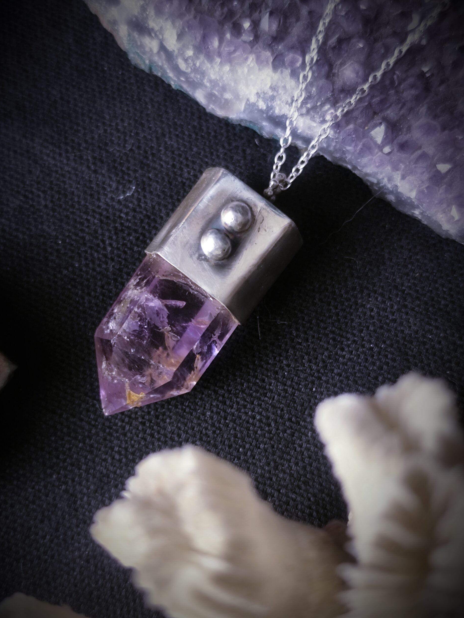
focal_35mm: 47
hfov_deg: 30.9
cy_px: 314
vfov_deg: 40.4
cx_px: 227
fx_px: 840
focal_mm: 6.19
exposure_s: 1/25
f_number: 1.65
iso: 200
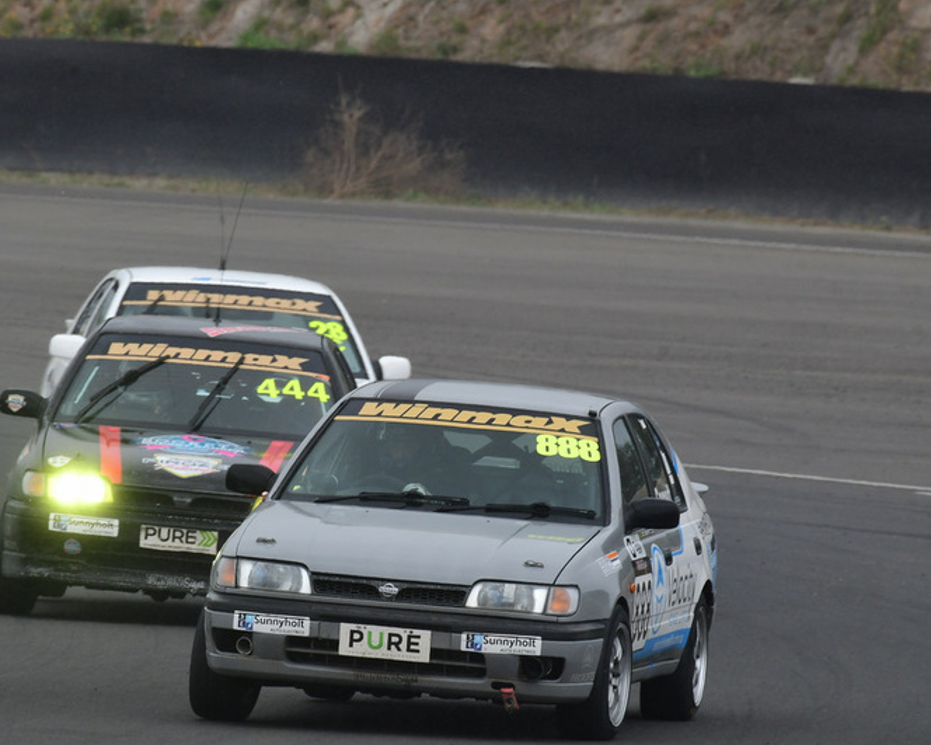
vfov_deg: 1.8
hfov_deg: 2.3
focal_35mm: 848
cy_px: 373
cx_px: 373
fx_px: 23362
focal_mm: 500
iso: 640
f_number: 11
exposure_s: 1/640
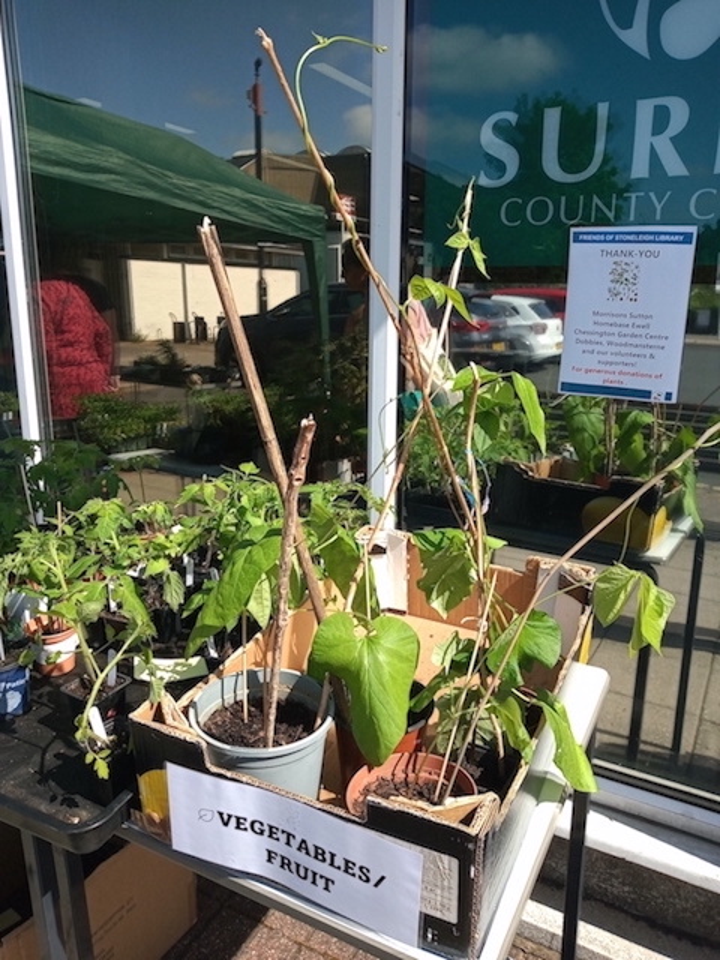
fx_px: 555
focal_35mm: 20
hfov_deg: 66.0
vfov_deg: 81.7
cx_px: 360
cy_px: 480
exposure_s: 1/899
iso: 113
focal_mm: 3.54
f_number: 2
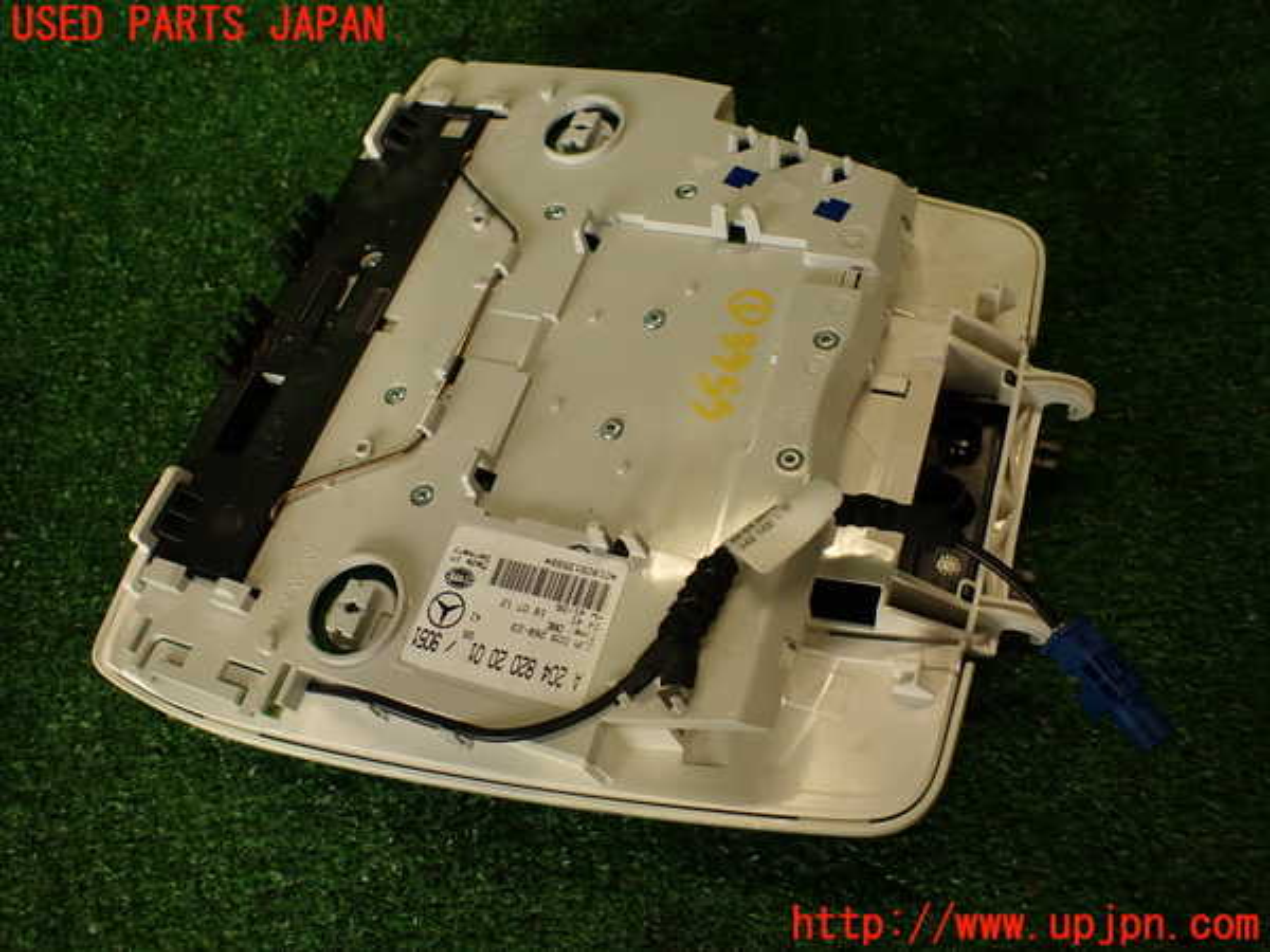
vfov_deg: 54.9
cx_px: 635
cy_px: 476
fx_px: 917
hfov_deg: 69.4
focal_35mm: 25
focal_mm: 4.5
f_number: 2
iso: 100
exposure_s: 1/100
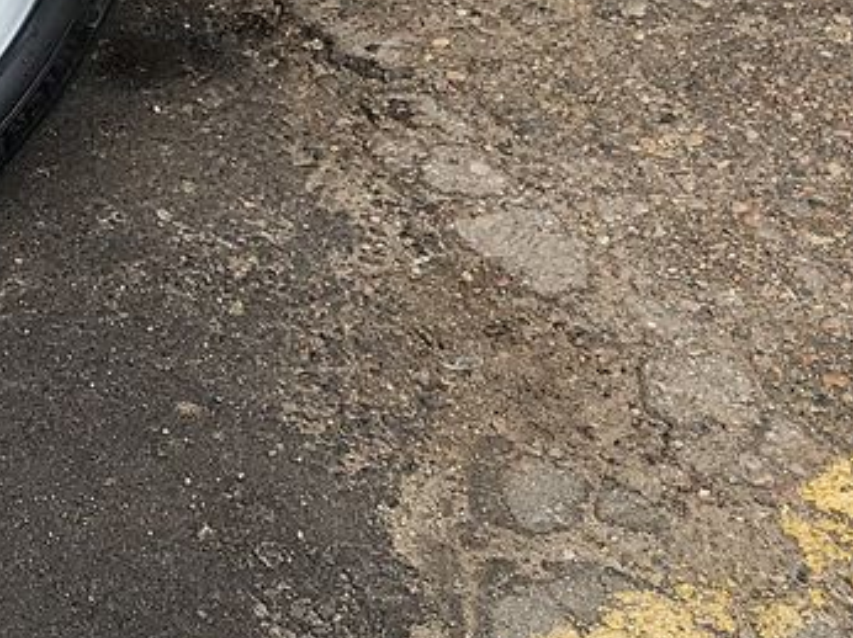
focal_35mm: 111
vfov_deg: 11.6
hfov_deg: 17.1
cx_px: -96
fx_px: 2733
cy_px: -729
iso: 50
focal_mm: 6.7
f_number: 1.8
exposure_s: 1/330
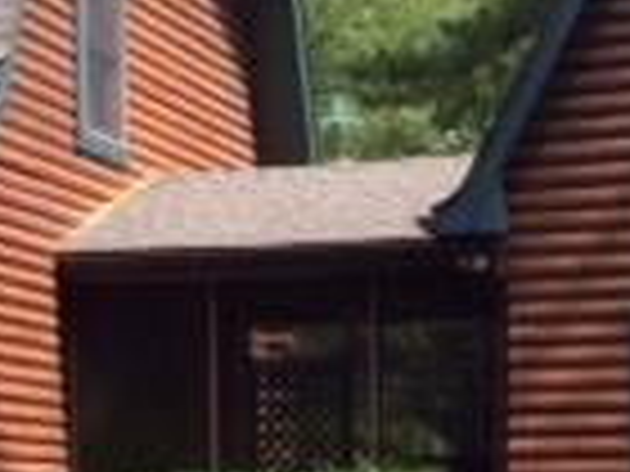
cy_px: 512
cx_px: -104
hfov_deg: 13.2
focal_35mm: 146
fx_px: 2657
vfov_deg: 10.1
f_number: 2.4
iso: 32
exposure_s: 1/411
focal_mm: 3.3
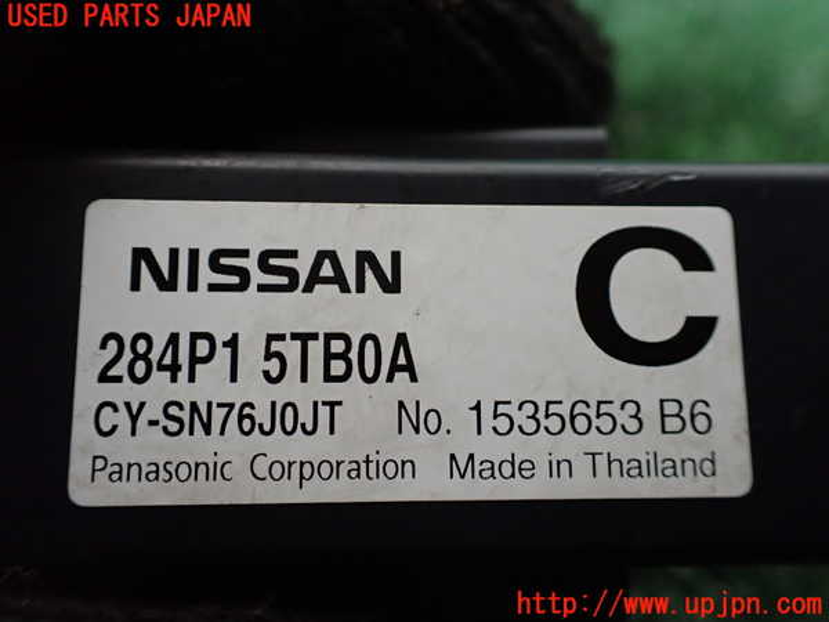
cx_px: 414
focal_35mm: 30
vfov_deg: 46.8
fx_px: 718
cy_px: 311
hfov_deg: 60.0
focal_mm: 5.4
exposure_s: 1/125
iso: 640
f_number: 2.3
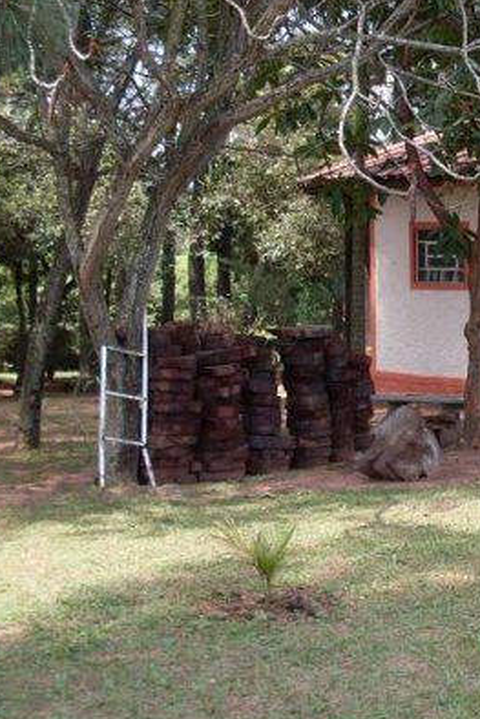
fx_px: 1539
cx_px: 677
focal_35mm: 77
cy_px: 330
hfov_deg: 16.5
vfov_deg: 26.3
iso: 80
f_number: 2.8
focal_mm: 6.3
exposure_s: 1/350
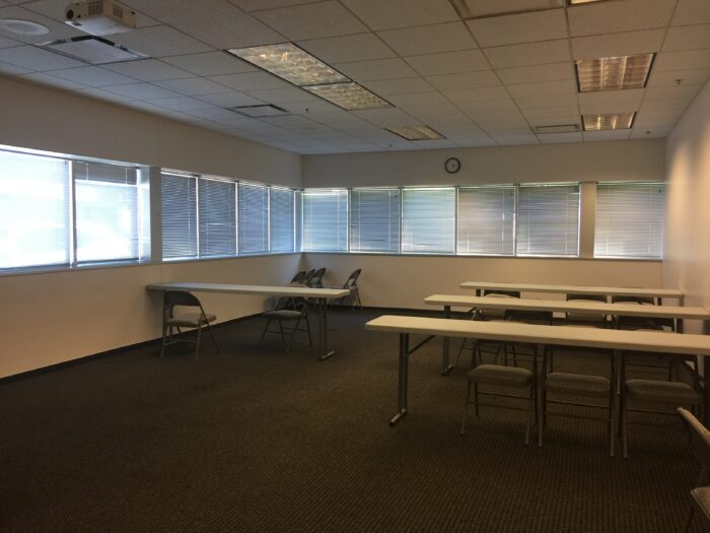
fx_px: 595
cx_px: 355
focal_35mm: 29
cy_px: 266
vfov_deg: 48.2
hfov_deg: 61.7
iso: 32
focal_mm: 4.15
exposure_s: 1/30
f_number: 2.2
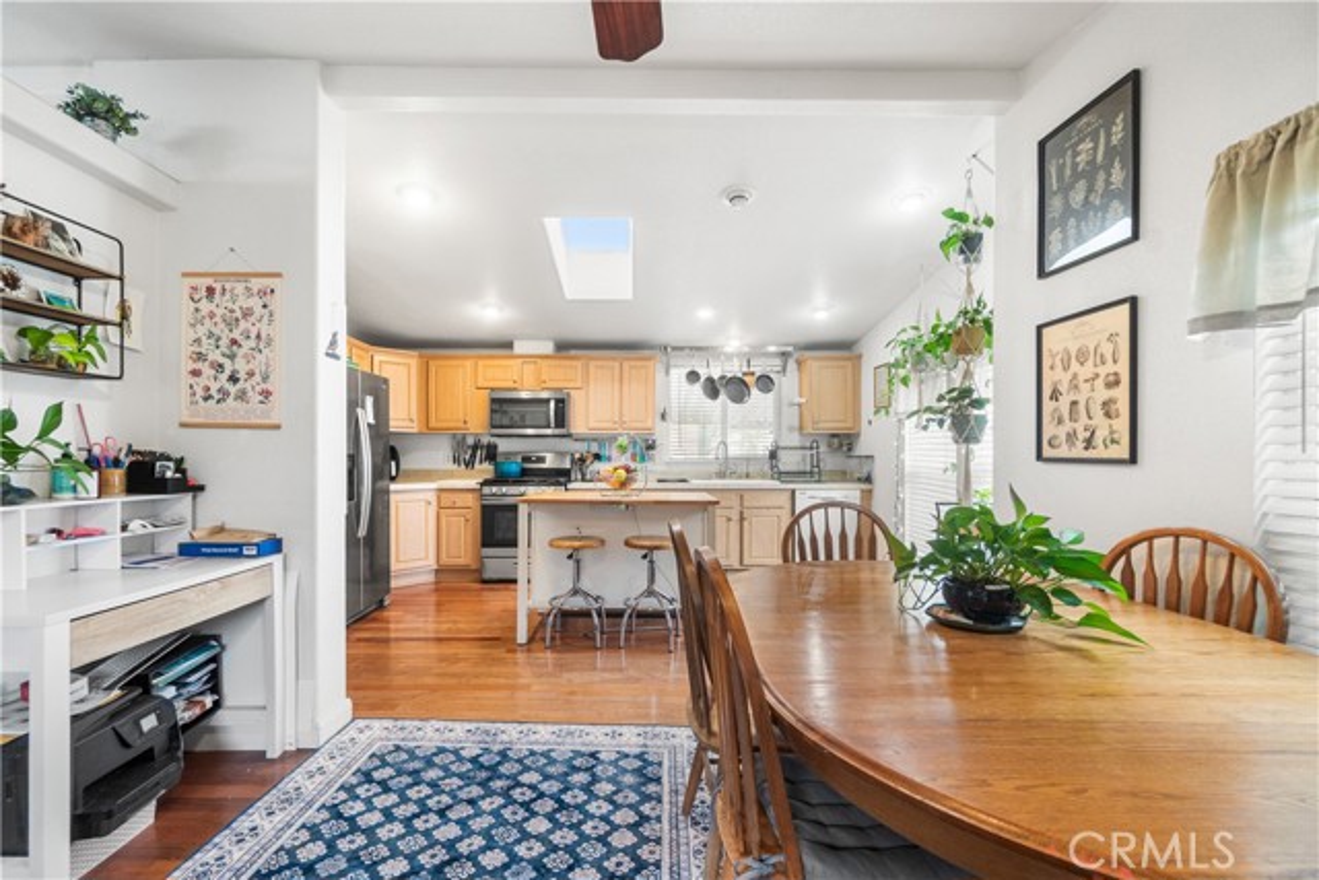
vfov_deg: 77.4
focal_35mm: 15
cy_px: 440
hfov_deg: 100.4
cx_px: 660
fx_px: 550
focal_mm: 10
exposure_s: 1/5
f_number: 7.1
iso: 320
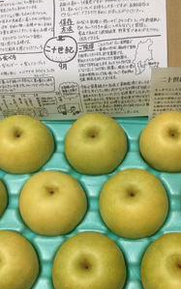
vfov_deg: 45.1
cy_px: 167
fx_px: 347
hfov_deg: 29.2
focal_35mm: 44
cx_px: 99
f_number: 2.4
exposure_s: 1/30
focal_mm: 3.3
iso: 100
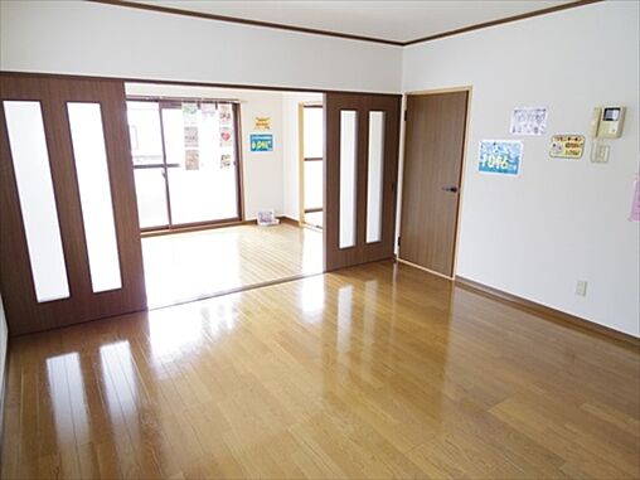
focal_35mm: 23
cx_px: 320
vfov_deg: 58.9
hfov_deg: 73.9
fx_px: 425
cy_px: 240
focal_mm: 5
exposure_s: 1/40
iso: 500
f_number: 2.8
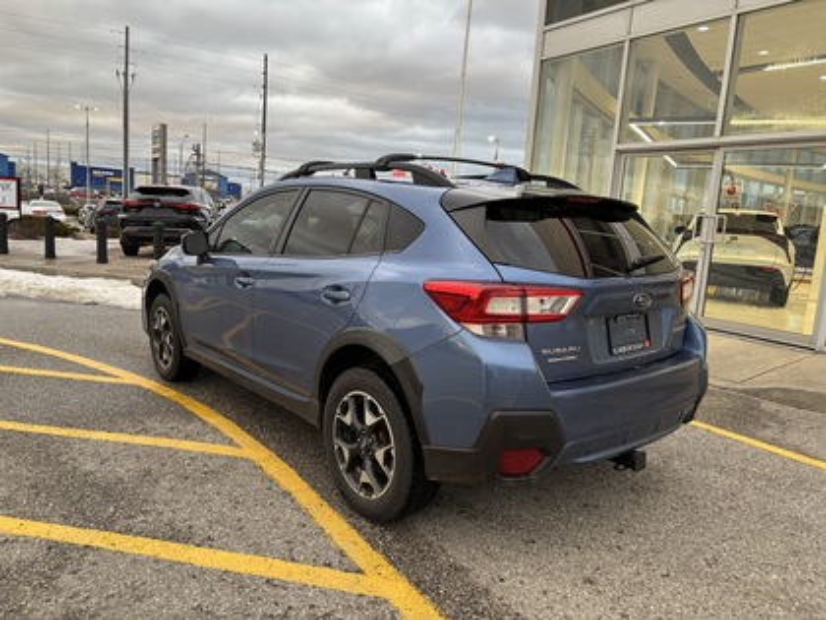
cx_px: 413
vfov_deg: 53.1
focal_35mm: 26
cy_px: 310
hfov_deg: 67.3
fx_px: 620
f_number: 1.6
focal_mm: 5.96
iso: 125
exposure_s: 1/121
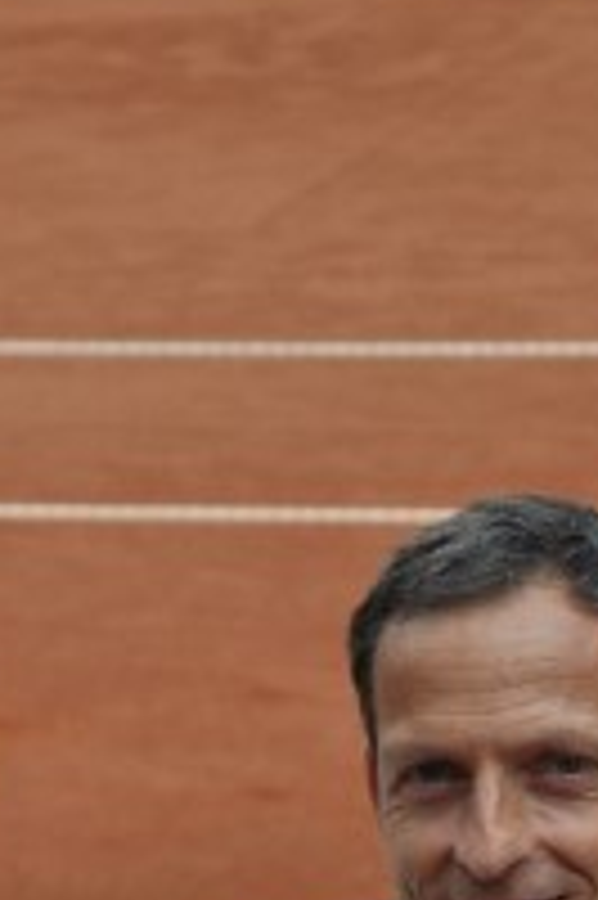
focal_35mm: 414
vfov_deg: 5.0
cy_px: 1215
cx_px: 126
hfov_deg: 3.3
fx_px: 10333
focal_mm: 92
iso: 200
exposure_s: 1/320
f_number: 9
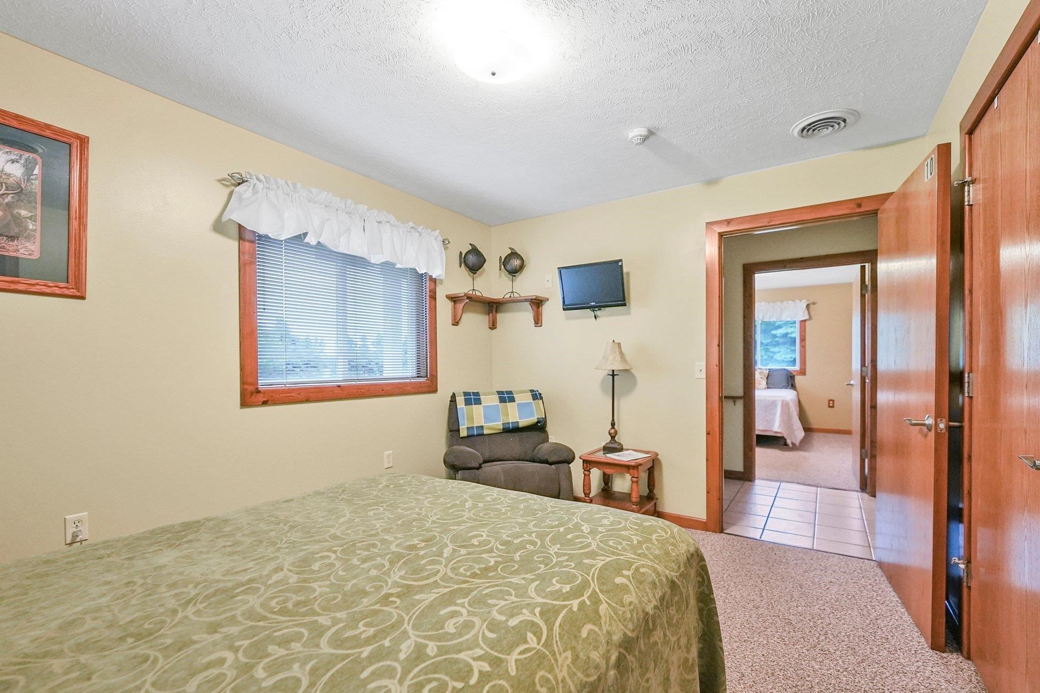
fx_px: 433
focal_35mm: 15
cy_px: 367
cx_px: 524
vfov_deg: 77.2
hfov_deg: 100.4
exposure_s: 1/250
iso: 2500
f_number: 3.5
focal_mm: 14
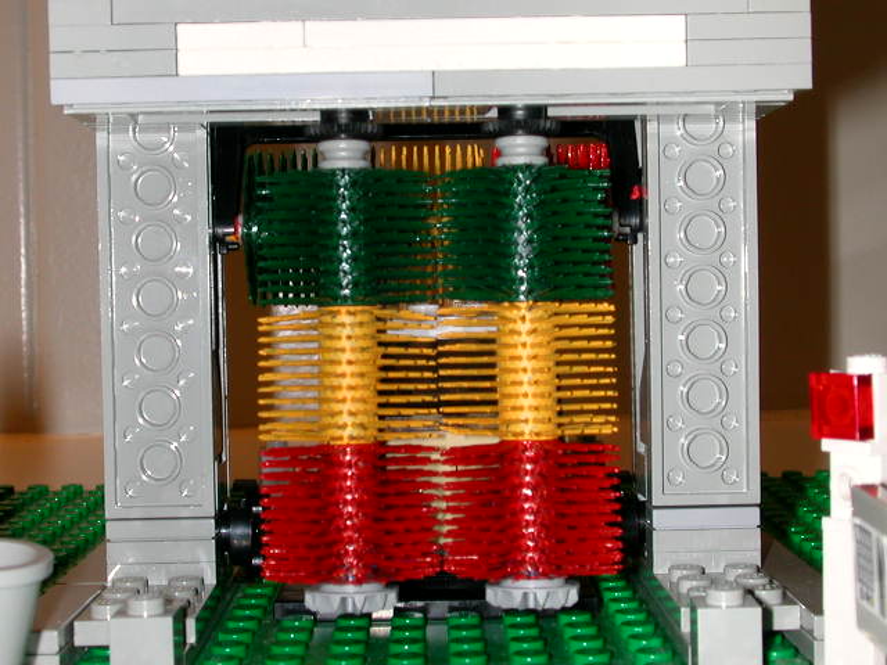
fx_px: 1640
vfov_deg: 22.9
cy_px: 332
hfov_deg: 30.3
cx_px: 444
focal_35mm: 64
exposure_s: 1/59.9
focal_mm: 9.7
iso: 100
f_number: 5.9
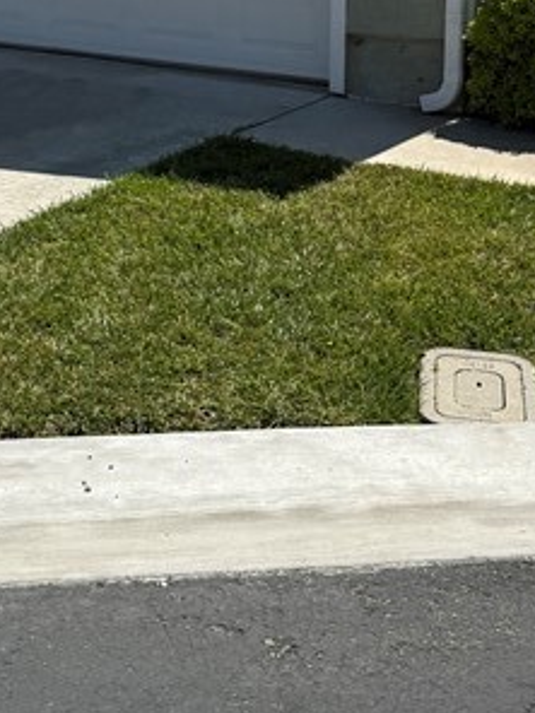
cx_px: 255
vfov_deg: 22.5
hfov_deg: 17.8
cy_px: -19
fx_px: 1710
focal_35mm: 83
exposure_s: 1/5714
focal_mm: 6.76
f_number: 1.78
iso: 80
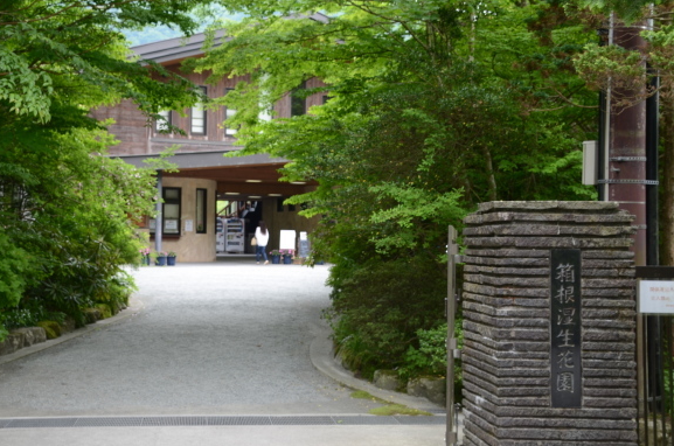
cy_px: 198
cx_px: 296
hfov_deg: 37.5
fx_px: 990
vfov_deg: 25.4
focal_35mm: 53
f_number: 5
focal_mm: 30
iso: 100
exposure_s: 1/50
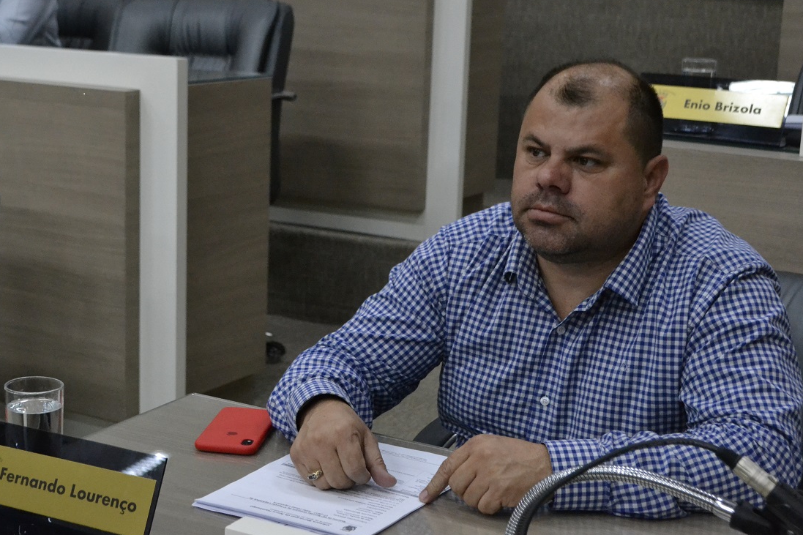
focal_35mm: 64
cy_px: 252
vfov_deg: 21.2
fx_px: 1427
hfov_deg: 31.4
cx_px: 337
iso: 3200
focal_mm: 36
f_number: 5.6
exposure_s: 1/125
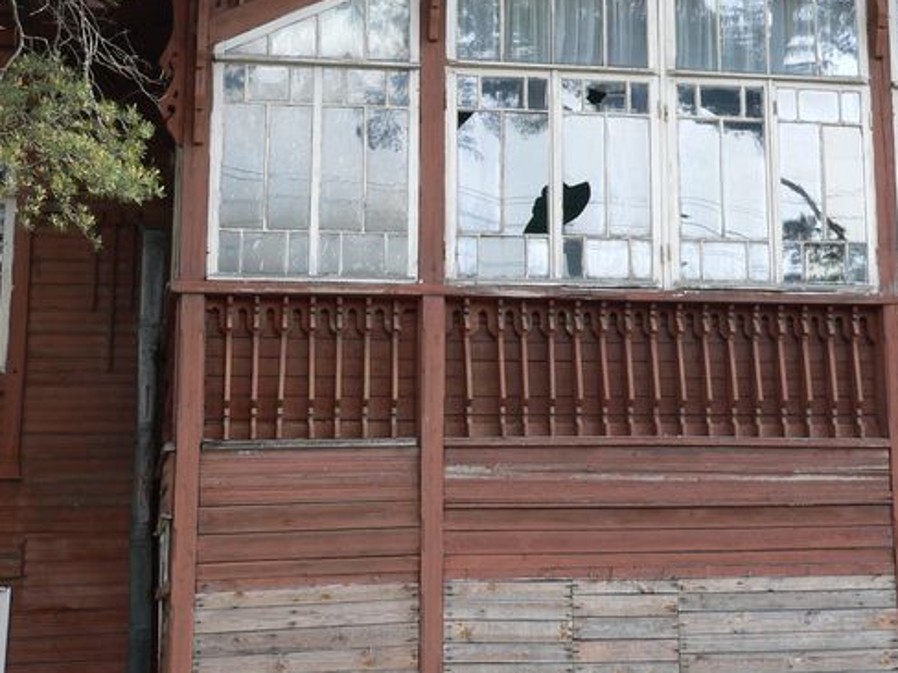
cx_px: 646
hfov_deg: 25.1
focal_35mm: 77
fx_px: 1998
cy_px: 131
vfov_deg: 18.9
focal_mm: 7.9
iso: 80
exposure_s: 1/100
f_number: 2.8
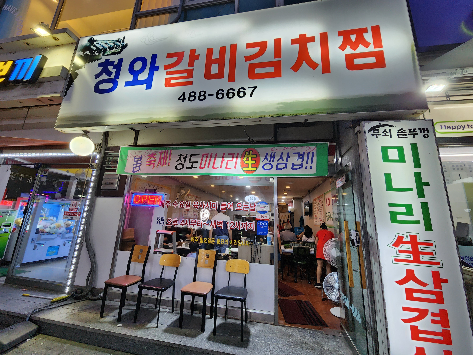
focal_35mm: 13
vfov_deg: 89.9
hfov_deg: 106.2
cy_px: 178
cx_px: 236
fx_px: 178
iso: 160
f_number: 2.2
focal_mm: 2.2
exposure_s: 1/60.2
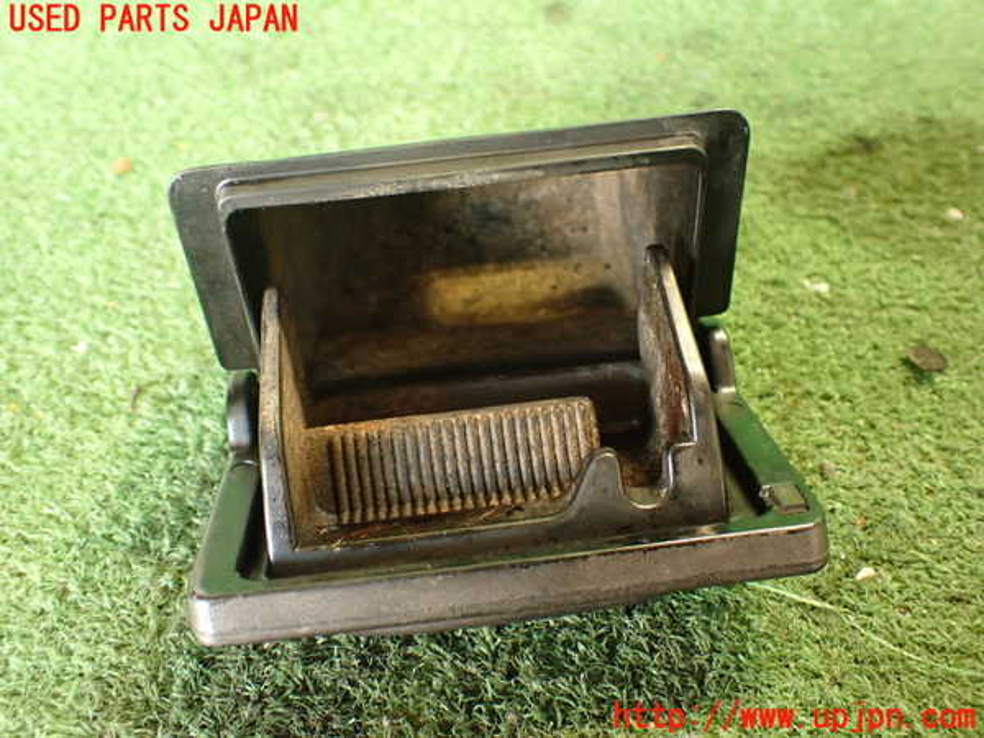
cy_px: 369
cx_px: 492
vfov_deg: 44.2
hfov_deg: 56.8
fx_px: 910
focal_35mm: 32
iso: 800
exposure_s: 1/30
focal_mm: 5.79
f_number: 2.4
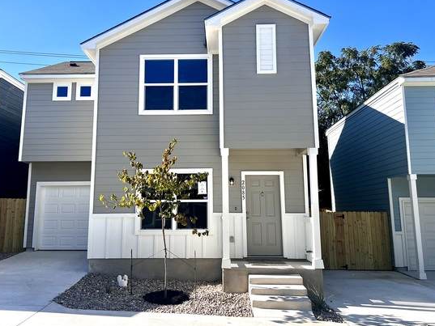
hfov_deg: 58.3
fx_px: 390
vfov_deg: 45.4
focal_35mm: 31
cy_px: 149
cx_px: 200
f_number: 1.5
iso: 50
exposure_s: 1/2632
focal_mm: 5.7
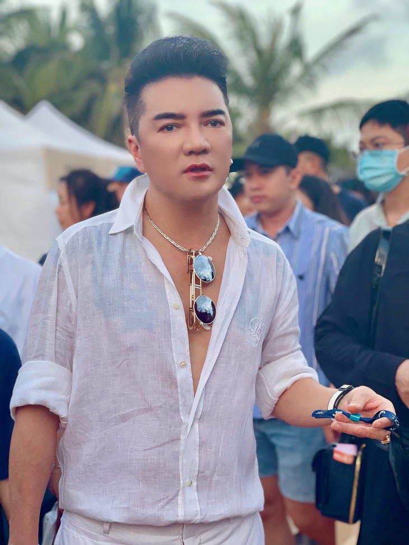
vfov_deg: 30.3
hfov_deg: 22.9
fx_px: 1008
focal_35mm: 64
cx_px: 204
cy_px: 272
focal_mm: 7.5
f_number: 2.2
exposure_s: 1/121
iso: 50
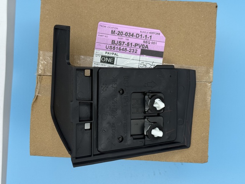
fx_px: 340
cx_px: 122
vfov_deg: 30.3
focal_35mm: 48
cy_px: 92
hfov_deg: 39.7
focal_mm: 6.76
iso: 64
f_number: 1.78
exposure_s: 1/1264
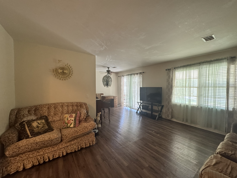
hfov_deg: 102.1
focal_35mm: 14
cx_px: 118
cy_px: 89
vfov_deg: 85.7
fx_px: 96
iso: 400
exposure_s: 1/60
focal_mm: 2.22
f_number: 2.2
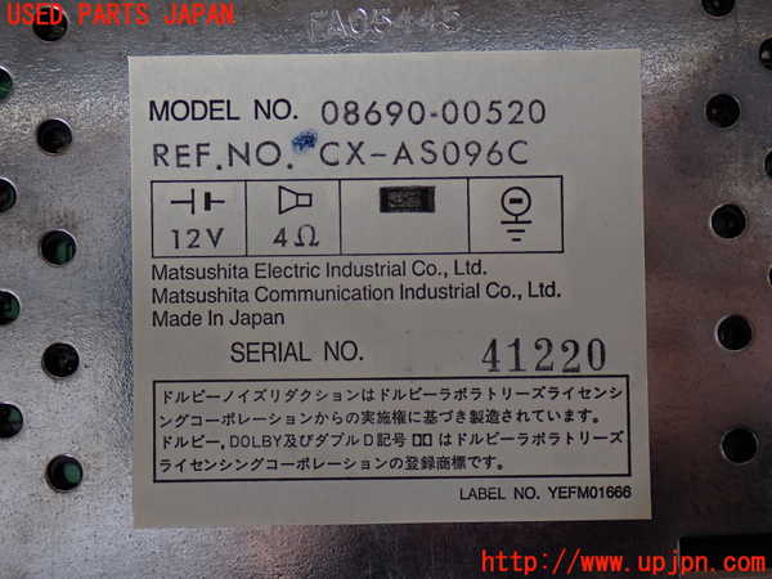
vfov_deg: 25.2
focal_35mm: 58
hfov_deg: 33.2
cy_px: 290
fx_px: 1294
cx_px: 386
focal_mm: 10.35
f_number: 3.5
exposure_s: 1/60
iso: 200
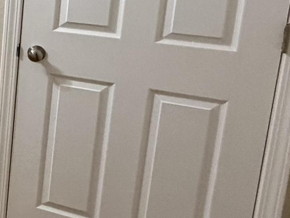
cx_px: -241
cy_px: -9
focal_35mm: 60
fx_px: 503
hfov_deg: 21.0
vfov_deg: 23.2
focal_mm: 2.22
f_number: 2.2
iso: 400
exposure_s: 1/60
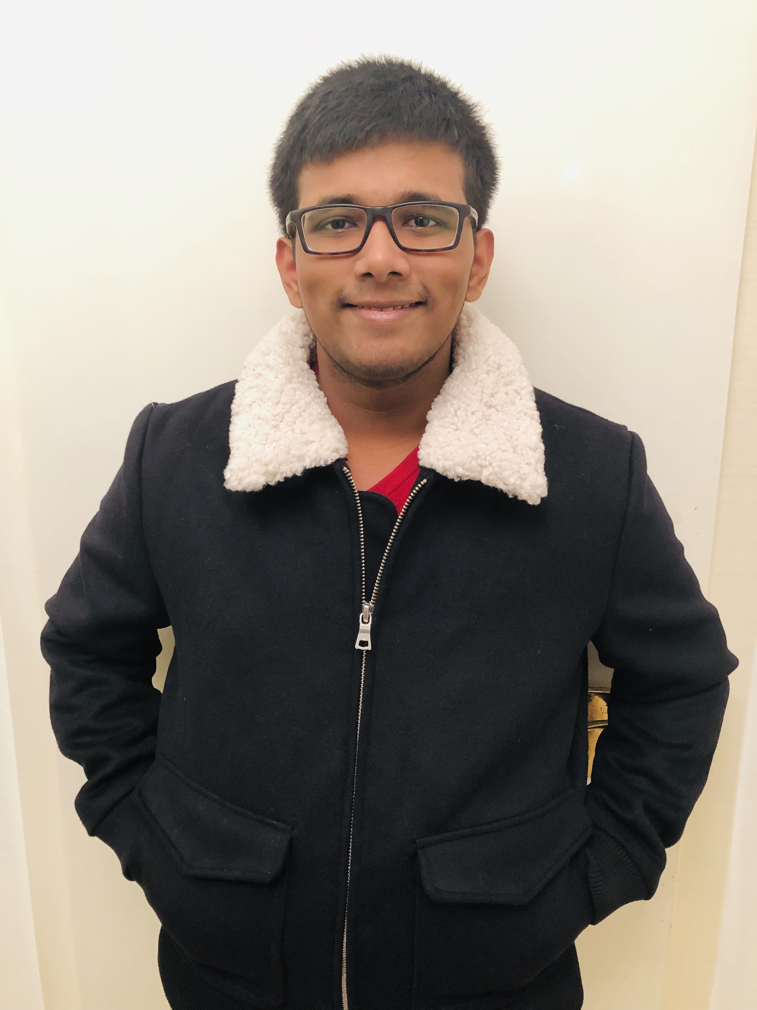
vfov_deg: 63.4
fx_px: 816
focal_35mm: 28
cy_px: 505
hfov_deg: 49.7
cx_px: 378
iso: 80
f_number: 1.8
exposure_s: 1/17
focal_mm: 3.99
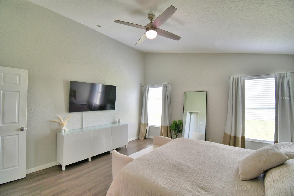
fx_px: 122
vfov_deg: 77.3
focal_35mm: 15
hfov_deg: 100.4
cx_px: 147
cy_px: 98
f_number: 4.5
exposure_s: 1/125
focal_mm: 10
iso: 280
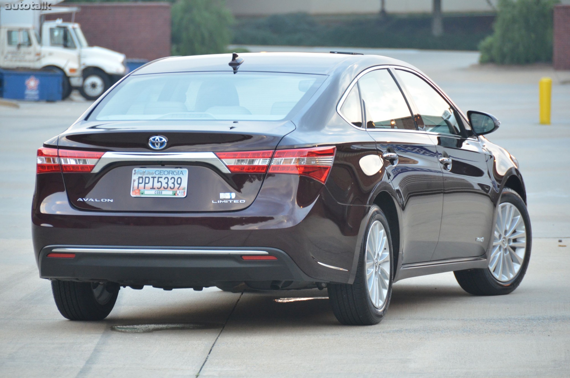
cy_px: 189
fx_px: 4740
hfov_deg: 6.9
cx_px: 285
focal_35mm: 300
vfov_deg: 4.6
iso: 1600
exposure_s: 1/200
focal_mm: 200
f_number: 5.6
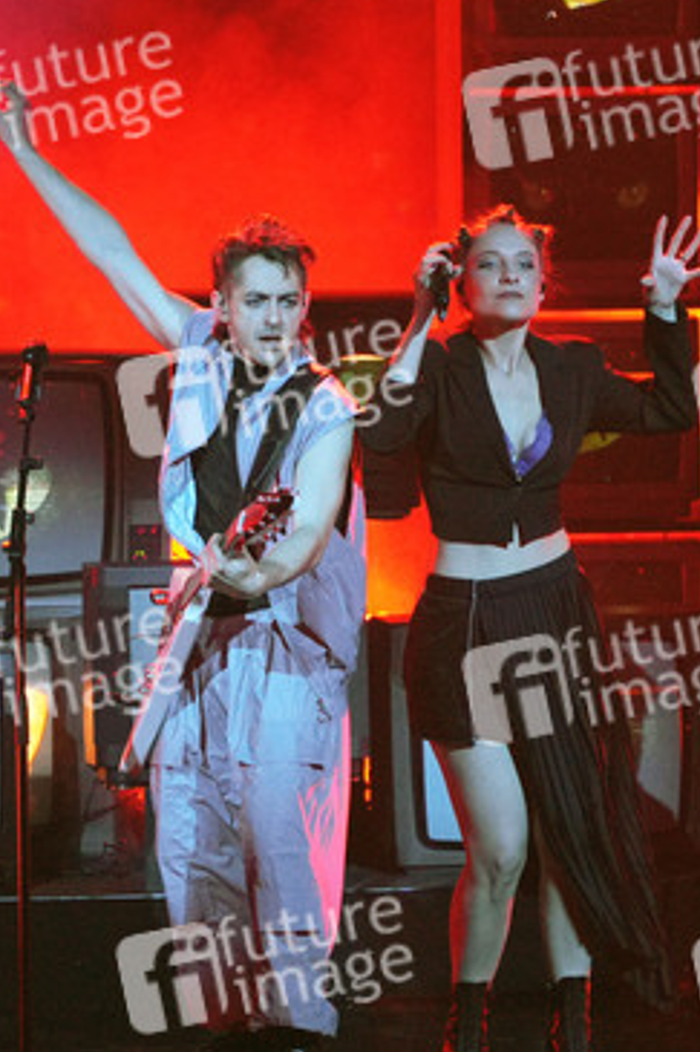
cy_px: 533
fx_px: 9604
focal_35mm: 329
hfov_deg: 4.2
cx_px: 349
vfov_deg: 6.3
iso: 2500
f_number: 5.6
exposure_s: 1/125
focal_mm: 200
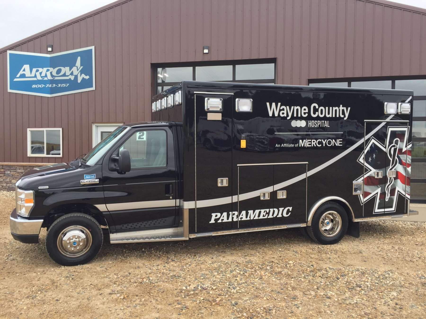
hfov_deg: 61.7
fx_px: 357
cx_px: 213
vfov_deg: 48.2
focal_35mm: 29
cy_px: 160
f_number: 2.2
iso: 32
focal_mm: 4.15
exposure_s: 1/356
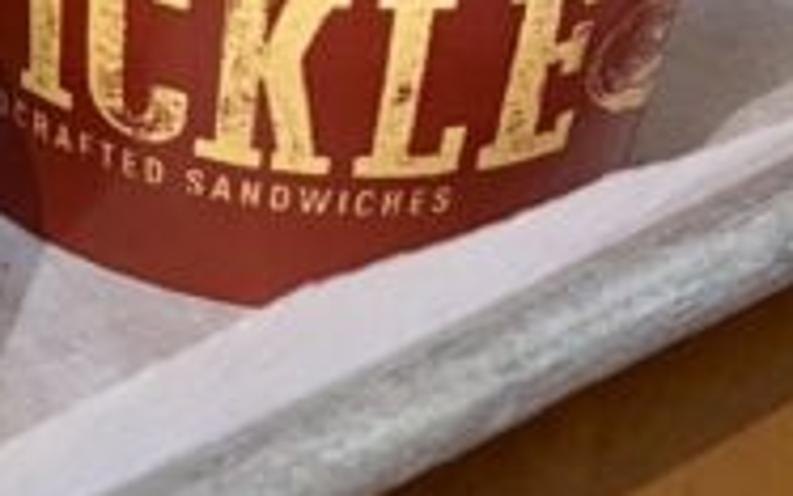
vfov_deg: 10.3
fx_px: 2464
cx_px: -371
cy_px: -604
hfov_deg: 16.7
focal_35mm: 114
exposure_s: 1/60
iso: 250
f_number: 1.6
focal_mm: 5.1
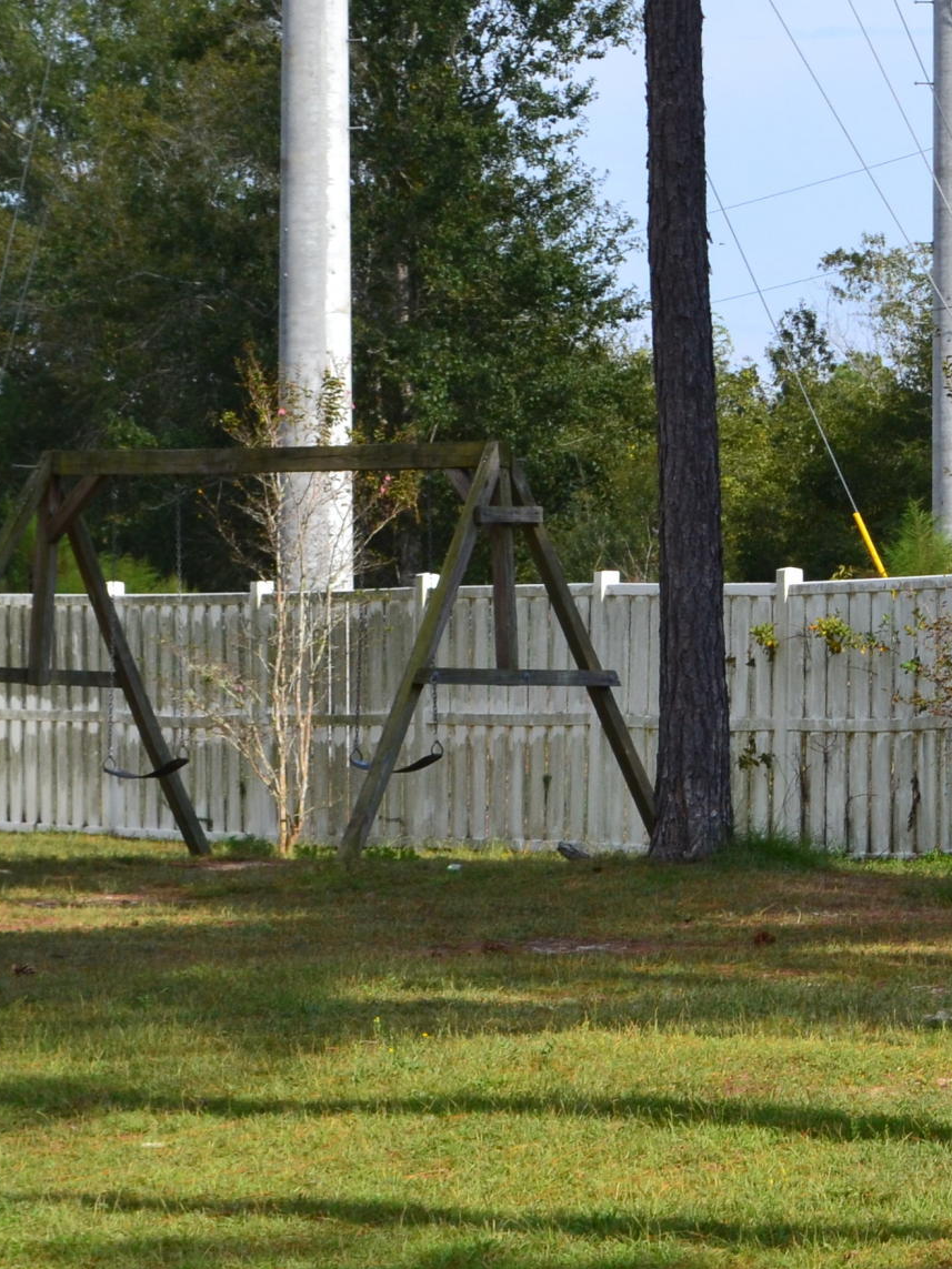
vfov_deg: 9.5
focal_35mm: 208
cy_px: 338
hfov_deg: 7.0
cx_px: 1401
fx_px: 7638
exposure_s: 1/320
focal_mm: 55
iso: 400
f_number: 10
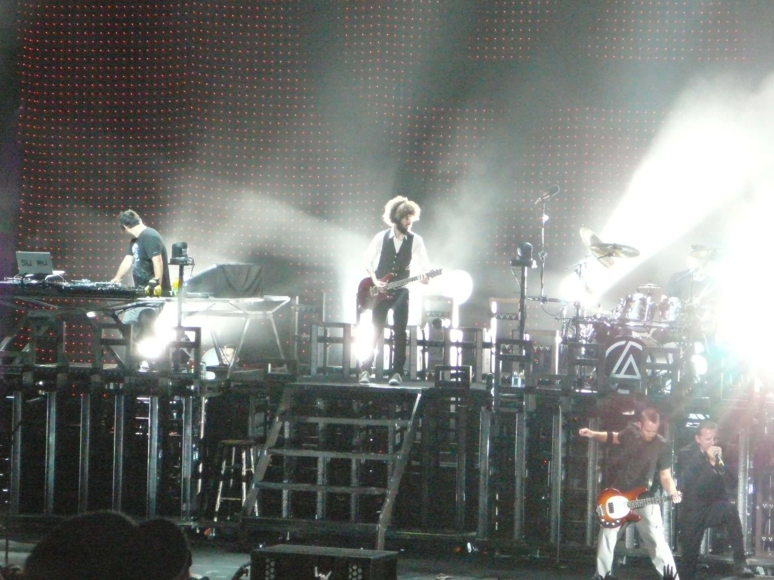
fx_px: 3958
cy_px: 290
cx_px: 387
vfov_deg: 8.4
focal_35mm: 177
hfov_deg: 11.2
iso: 800
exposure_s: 1/400
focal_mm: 26.3
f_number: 4
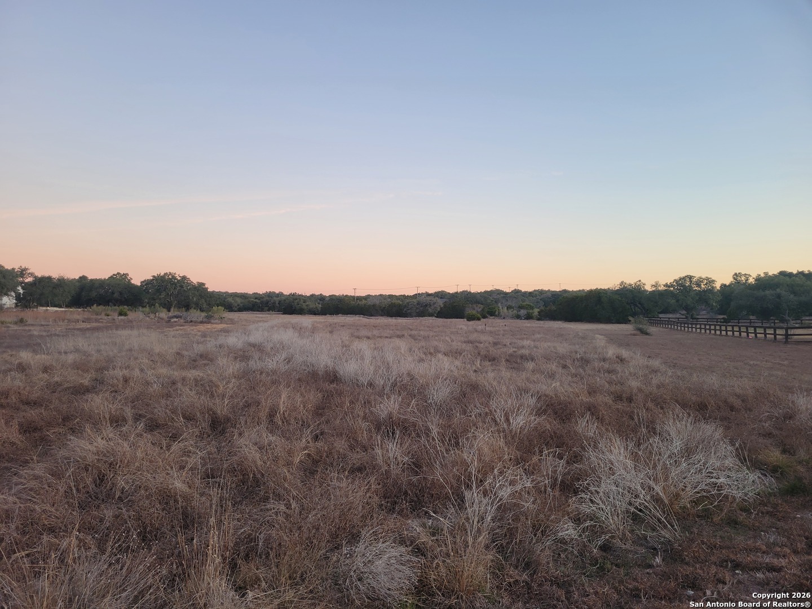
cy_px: 304
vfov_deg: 53.1
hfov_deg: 67.3
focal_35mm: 26
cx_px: 406
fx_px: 610
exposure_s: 1/120
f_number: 1.8
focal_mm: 5.4
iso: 64
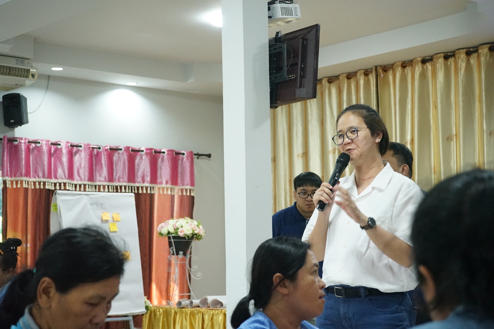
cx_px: 247
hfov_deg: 40.3
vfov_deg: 27.5
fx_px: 672
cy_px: 164
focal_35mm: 49
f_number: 5.6
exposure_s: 1/60
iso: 6400
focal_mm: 49
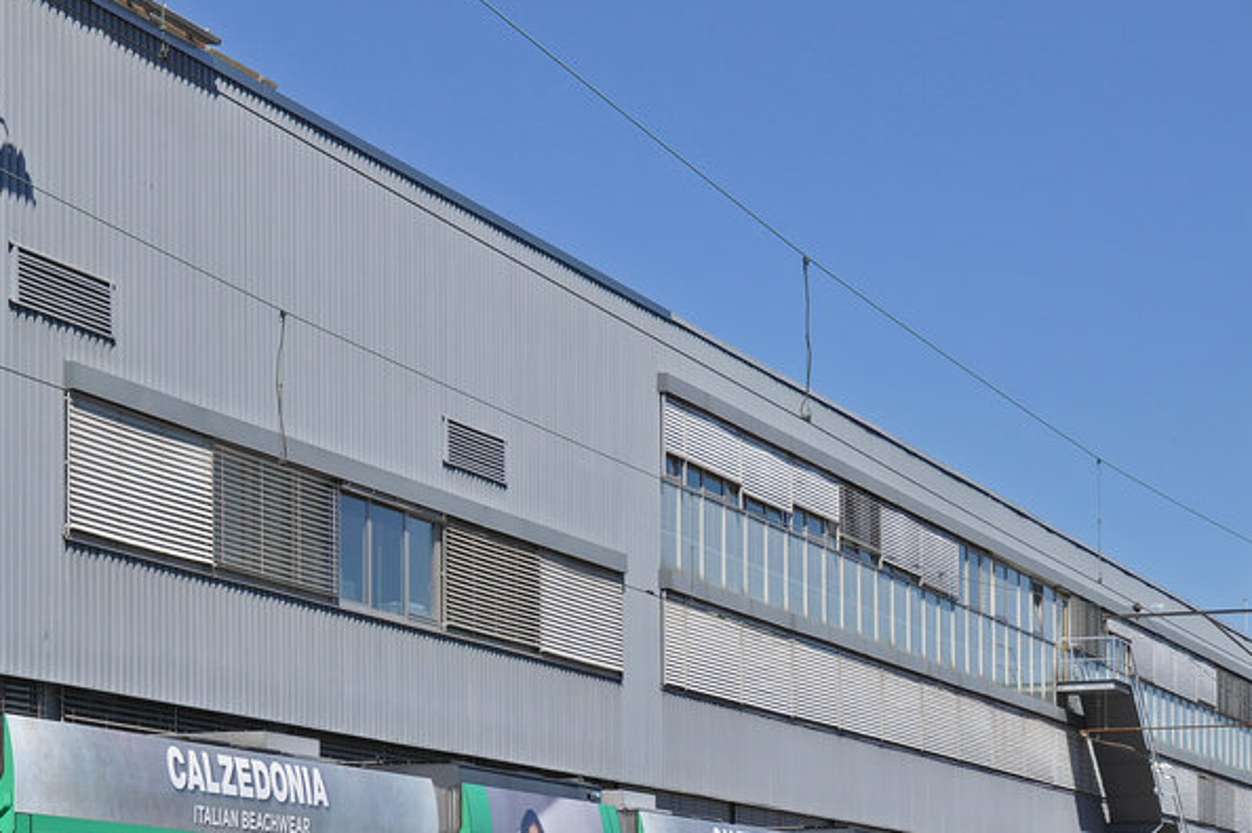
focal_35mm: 103
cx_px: 93
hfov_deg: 19.4
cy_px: 745
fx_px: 3579
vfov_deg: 13.2
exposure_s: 1/1000
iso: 200
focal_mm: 34
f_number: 6.3
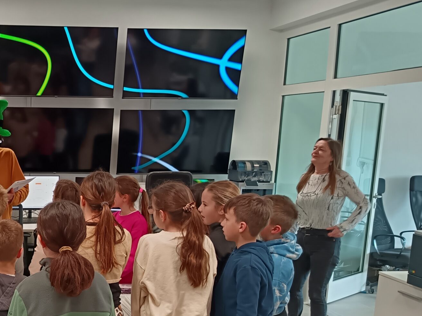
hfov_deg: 37.4
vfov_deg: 30.5
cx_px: 30
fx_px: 573
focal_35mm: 47
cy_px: 226
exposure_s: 1/33.3
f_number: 1.75
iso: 913
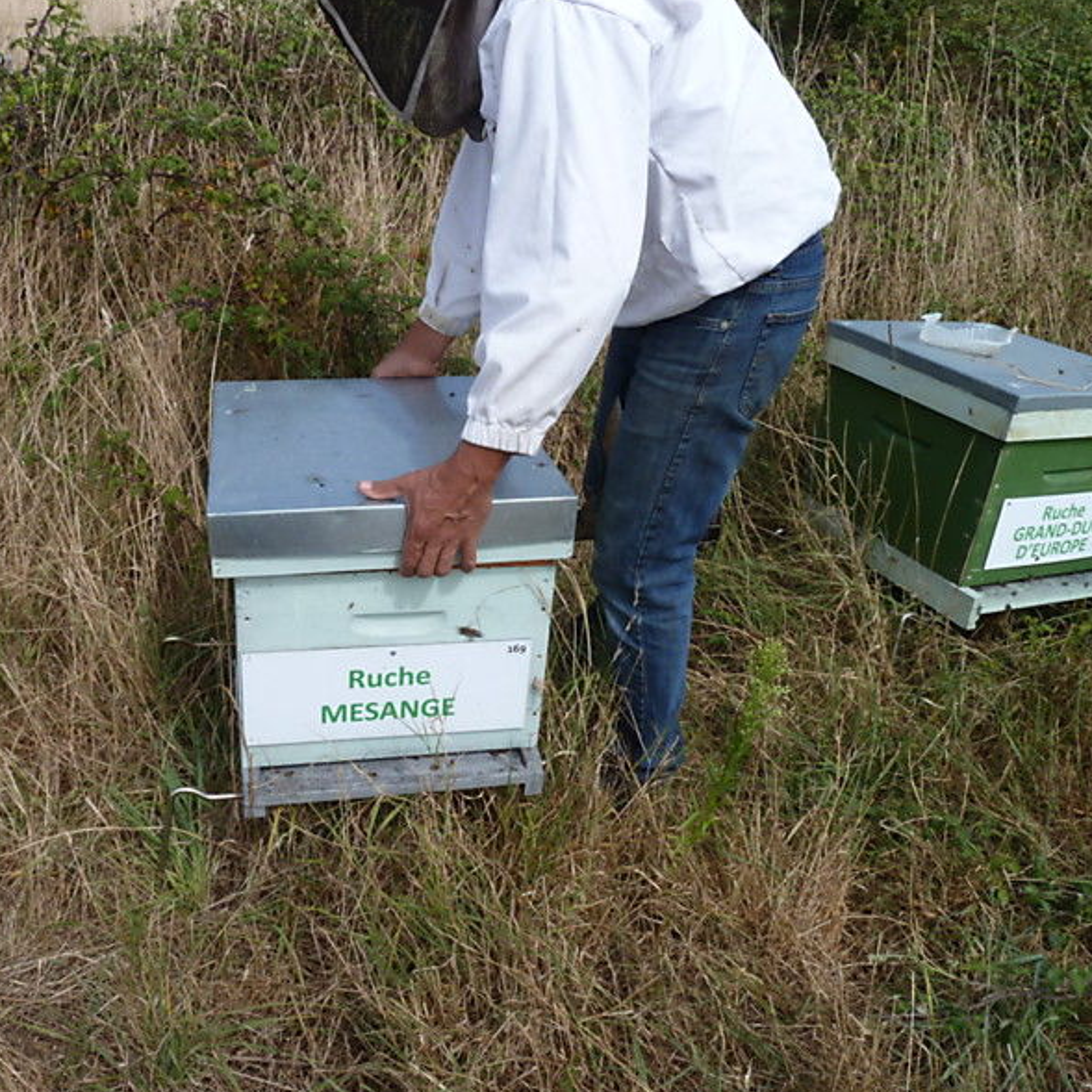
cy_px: 547
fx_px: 1071
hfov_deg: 53.8
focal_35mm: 30
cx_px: 456
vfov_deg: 54.0
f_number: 4.5
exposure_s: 1/500
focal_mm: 4.1
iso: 80
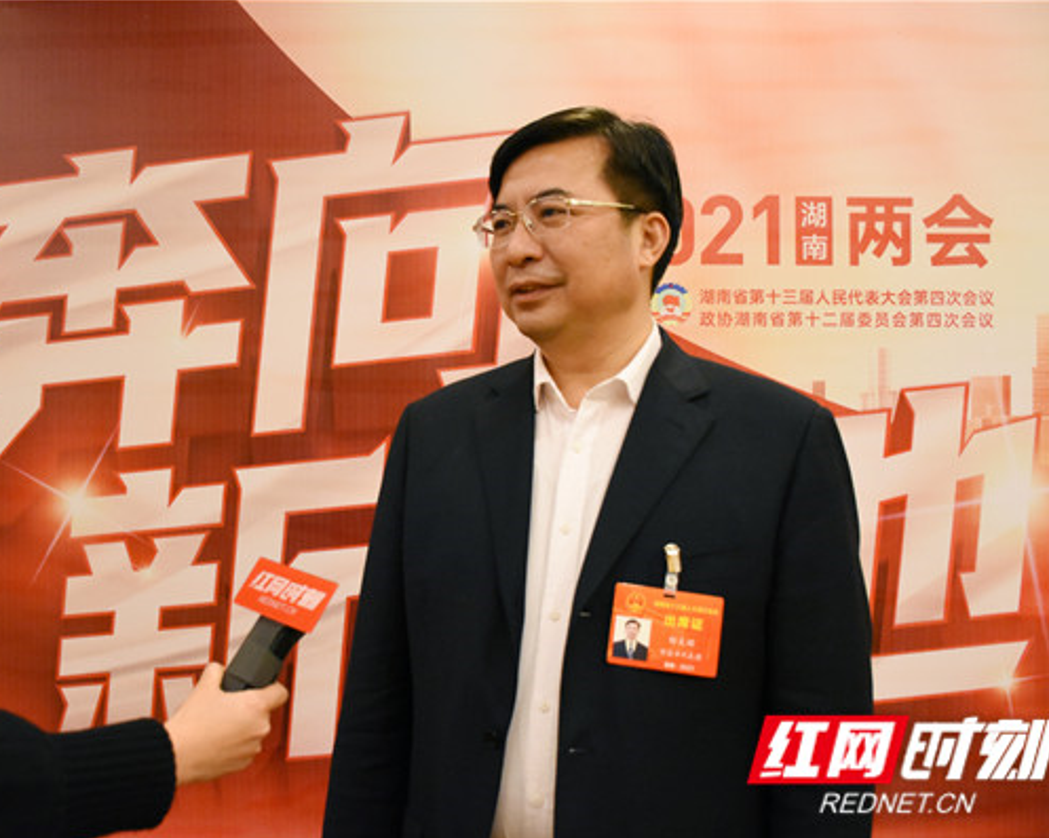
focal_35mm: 34
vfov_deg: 43.3
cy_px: 420
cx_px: 466
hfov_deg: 52.8
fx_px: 1055
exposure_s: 1/80
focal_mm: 20
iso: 3600
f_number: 3.5
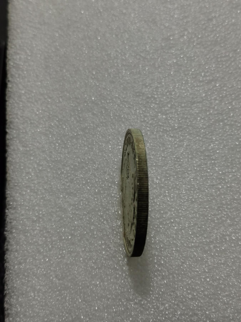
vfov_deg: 39.7
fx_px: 446
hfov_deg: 30.3
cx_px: 120
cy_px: 161
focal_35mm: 48
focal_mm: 5.58
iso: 50
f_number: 1.8
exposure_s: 1/131
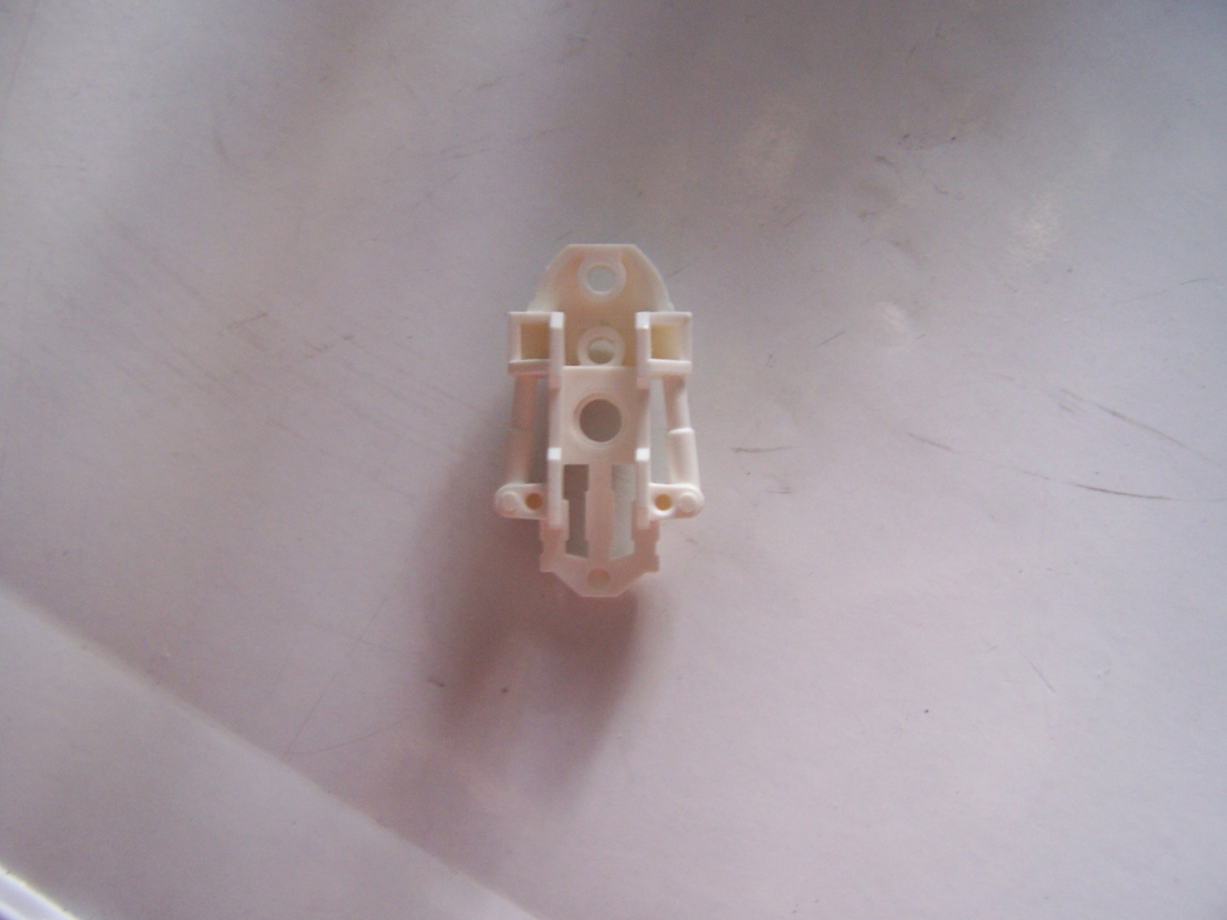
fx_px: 1347
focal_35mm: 38
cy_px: 460
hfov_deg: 49.0
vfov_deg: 37.7
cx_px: 614
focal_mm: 6.3
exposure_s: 1/10
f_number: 2.8
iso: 140
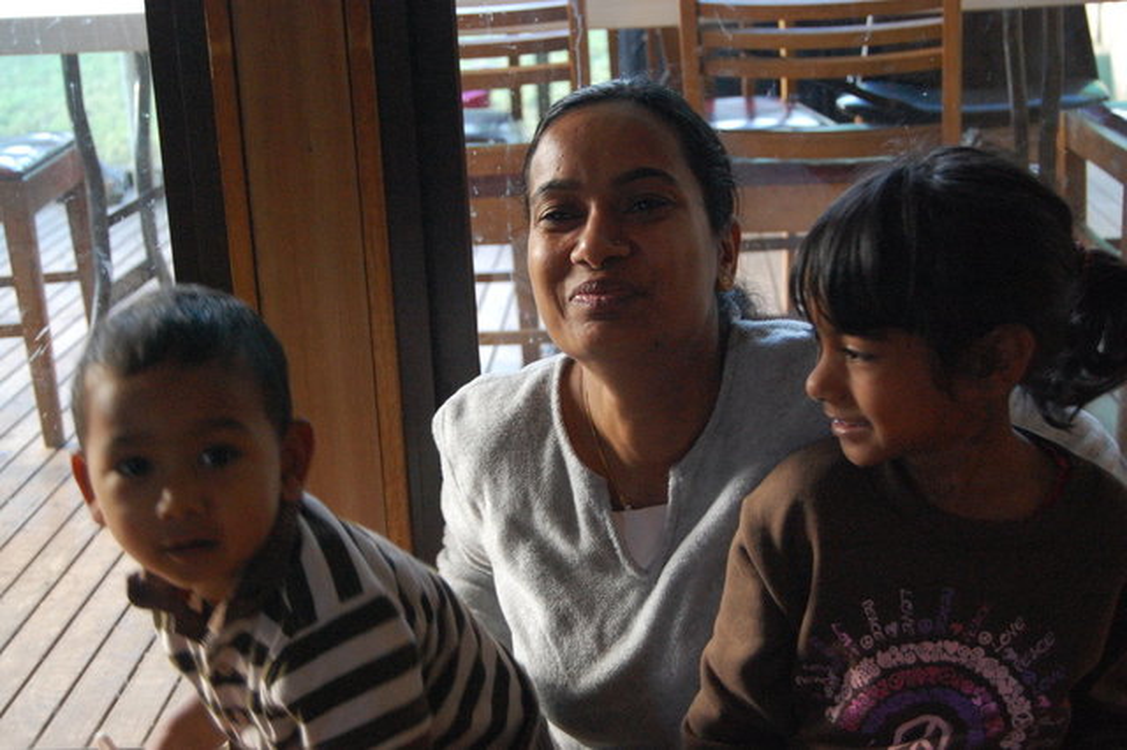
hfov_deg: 35.1
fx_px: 1783
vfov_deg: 23.8
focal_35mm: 57
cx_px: 564
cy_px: 375
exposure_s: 1/60
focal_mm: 38
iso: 1600
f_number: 4.8
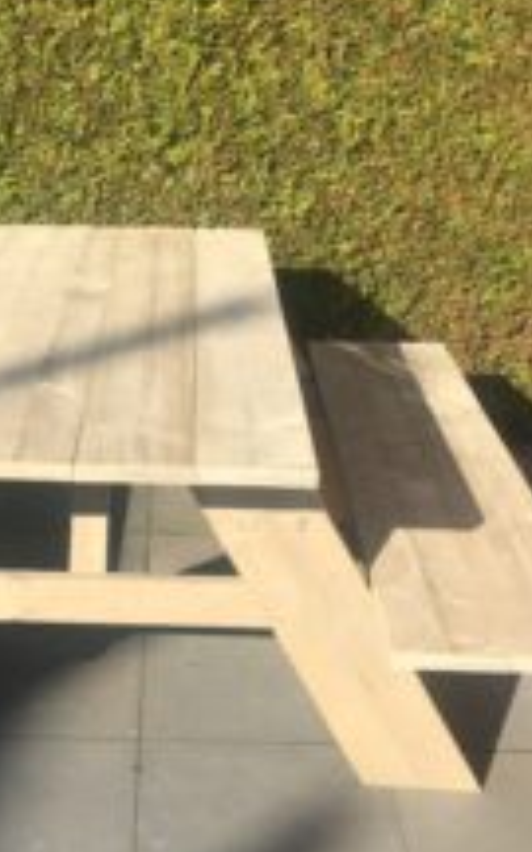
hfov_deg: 22.5
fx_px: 1322
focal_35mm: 57
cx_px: 130
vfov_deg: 35.7
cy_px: 414
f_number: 2.2
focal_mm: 4.15
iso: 25
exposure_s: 1/1131
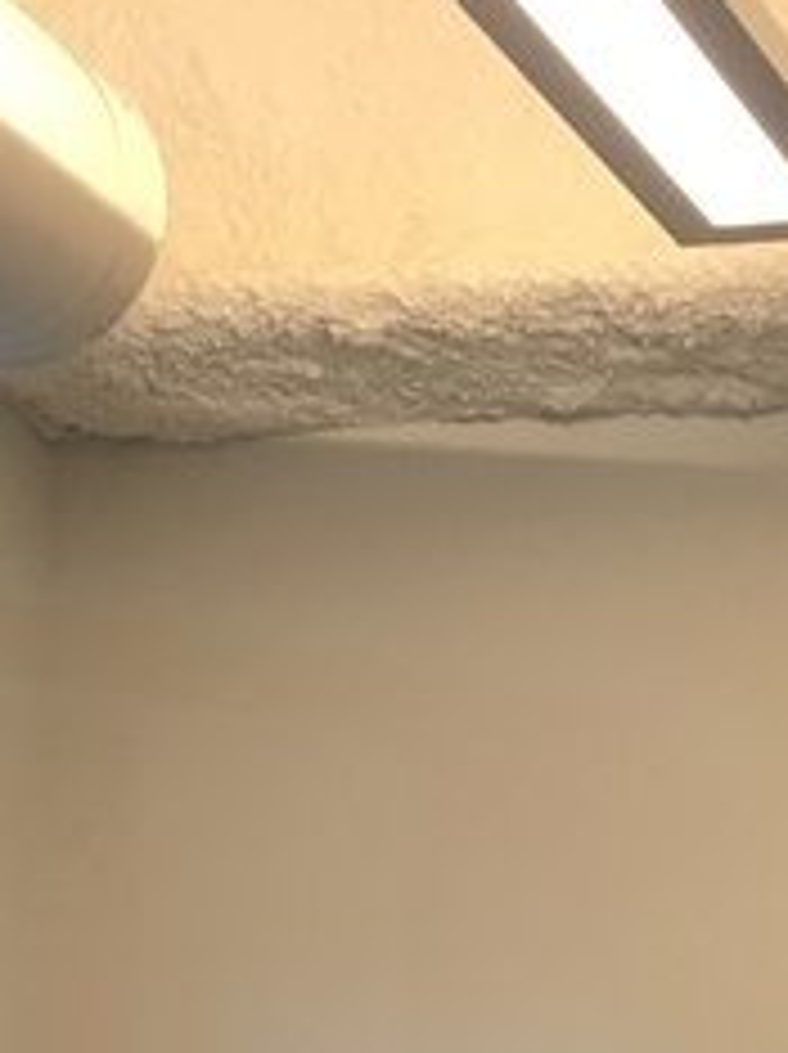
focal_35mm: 124
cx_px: 991
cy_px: 1660
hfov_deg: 11.6
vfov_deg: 14.6
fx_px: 3771
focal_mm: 4.15
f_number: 2.2
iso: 40
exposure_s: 1/30
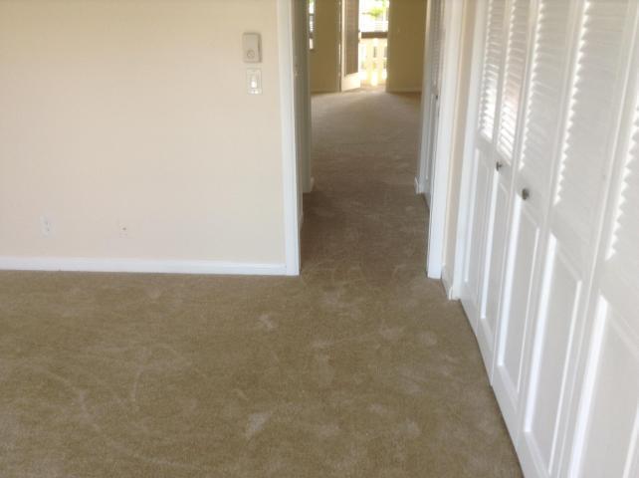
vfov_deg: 42.9
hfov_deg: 55.4
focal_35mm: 33
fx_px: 608
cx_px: 320
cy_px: 239
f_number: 2.4
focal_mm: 3.3
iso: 32
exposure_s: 1/24
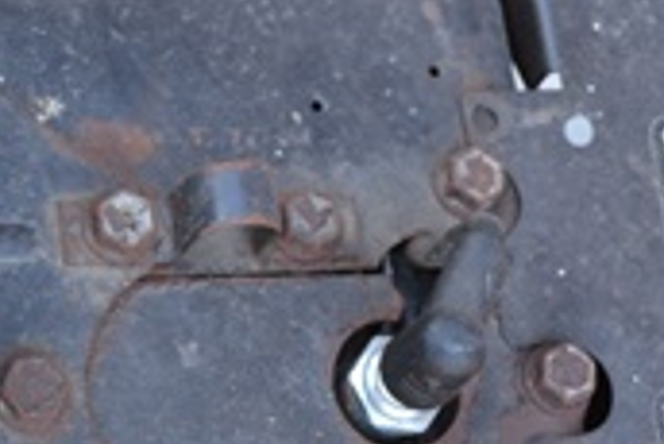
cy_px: 263
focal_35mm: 136
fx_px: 2510
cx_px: 39
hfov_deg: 14.9
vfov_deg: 10.1
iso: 400
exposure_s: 1/80
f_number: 4.5
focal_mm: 26
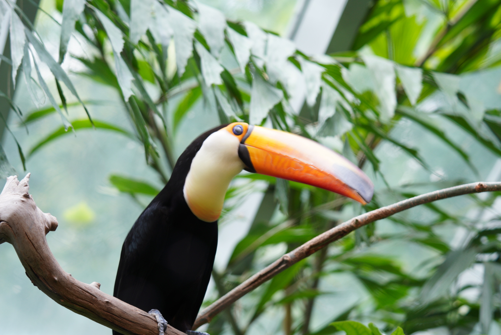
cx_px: 250
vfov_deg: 10.2
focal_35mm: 135
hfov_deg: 15.2
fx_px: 1880
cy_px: 168
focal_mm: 90
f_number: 3.5
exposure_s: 1/80
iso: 125
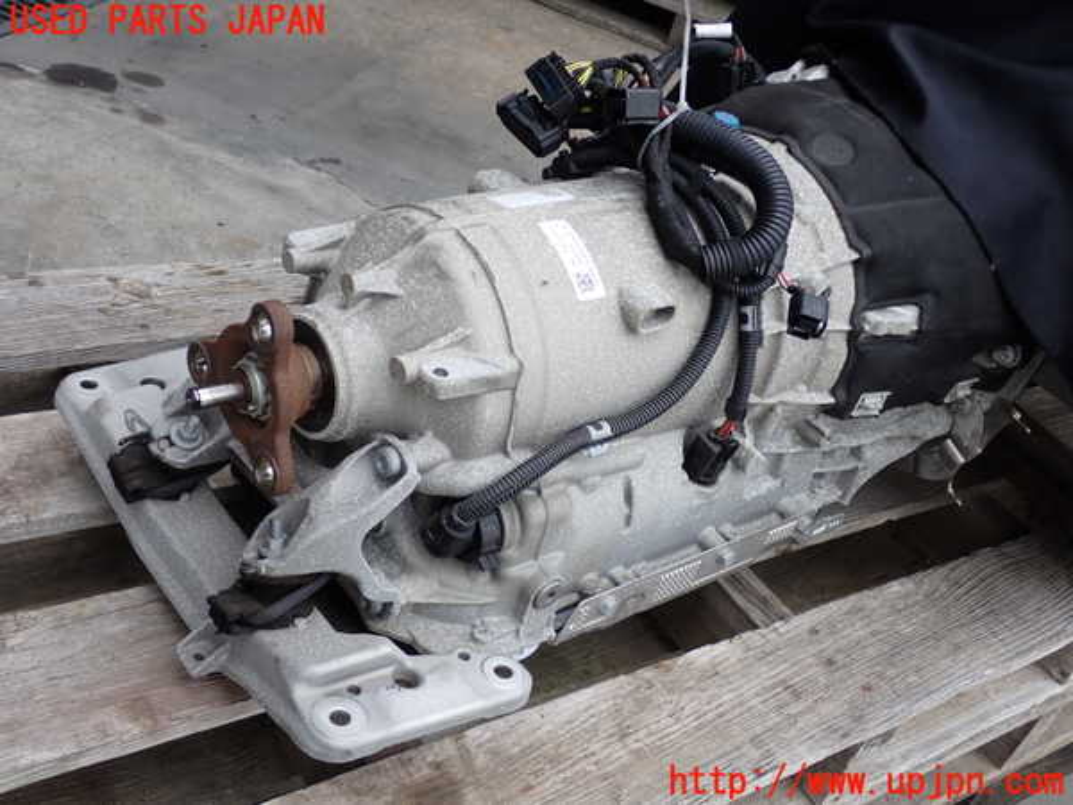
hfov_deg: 45.8
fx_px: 1271
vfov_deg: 35.1
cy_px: 402
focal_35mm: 41
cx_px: 536
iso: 100
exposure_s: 1/250
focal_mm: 7.31
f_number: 2.8
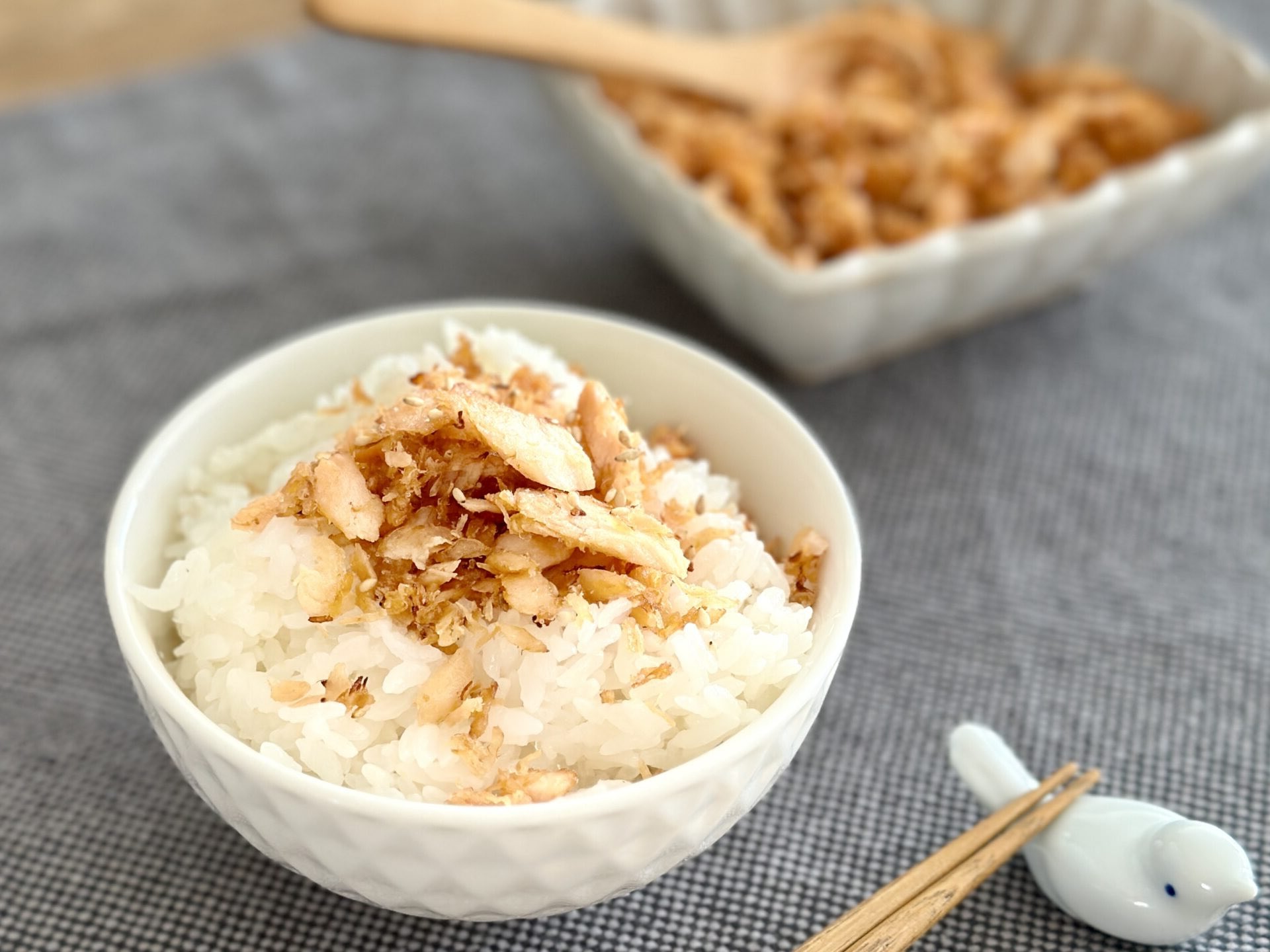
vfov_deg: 30.3
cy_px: 476
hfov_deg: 39.7
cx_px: 635
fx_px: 1761
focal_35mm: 48
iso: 125
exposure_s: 1/93
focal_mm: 6.86
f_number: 1.78
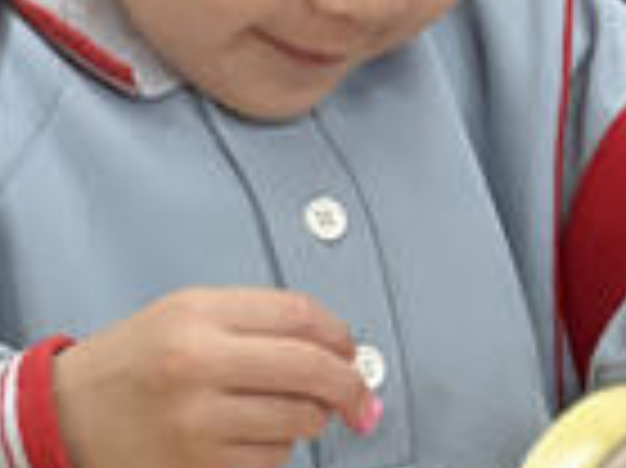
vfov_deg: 16.0
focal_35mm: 90
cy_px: -22
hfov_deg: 18.7
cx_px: 995
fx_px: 1626
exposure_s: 1/120
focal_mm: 5.7
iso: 125
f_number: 1.5
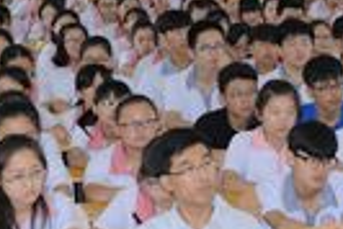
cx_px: 485
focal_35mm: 180
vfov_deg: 7.6
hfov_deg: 11.0
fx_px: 1717
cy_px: 21
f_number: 5
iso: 800
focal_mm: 48
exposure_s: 1/80
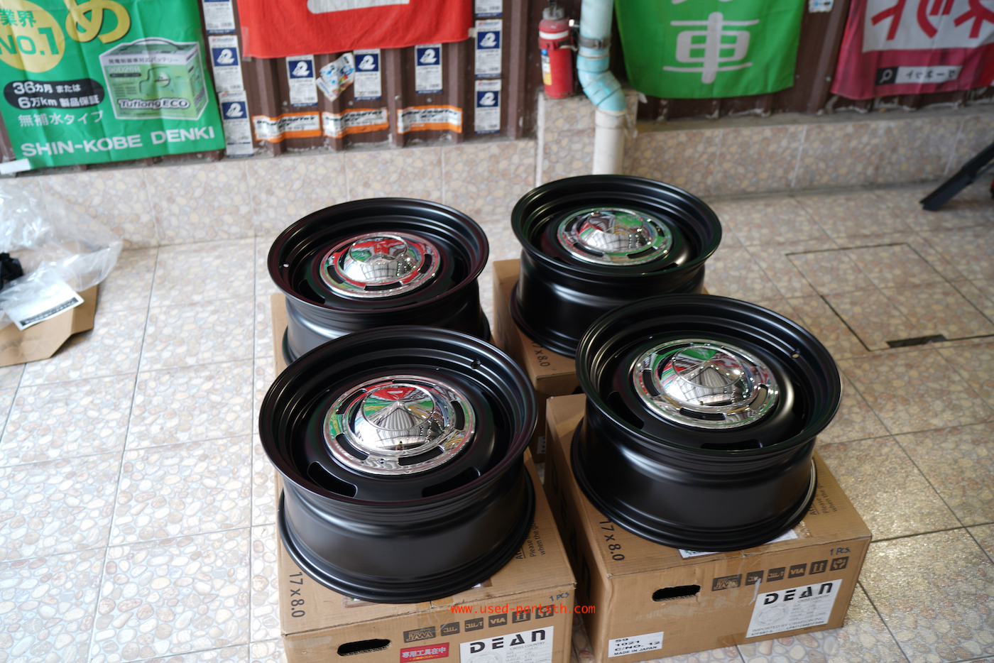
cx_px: 497
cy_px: 332
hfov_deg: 54.4
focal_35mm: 35
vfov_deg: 37.9
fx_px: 967
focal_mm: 35
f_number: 2.8
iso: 50
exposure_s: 1/8
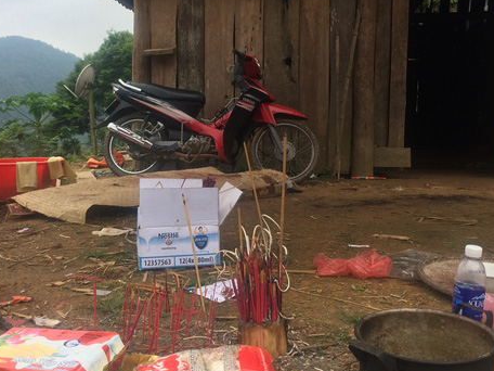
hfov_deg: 44.7
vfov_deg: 34.3
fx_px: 599
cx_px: 220
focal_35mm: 42
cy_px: 152
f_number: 2.2
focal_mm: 4.15
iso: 32
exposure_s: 1/103
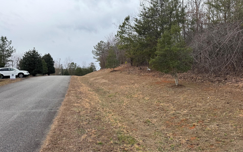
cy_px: 92
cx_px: 119
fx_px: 172
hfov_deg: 70.4
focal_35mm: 26
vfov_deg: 47.3
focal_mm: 6.76
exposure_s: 1/2041
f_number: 1.78
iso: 80
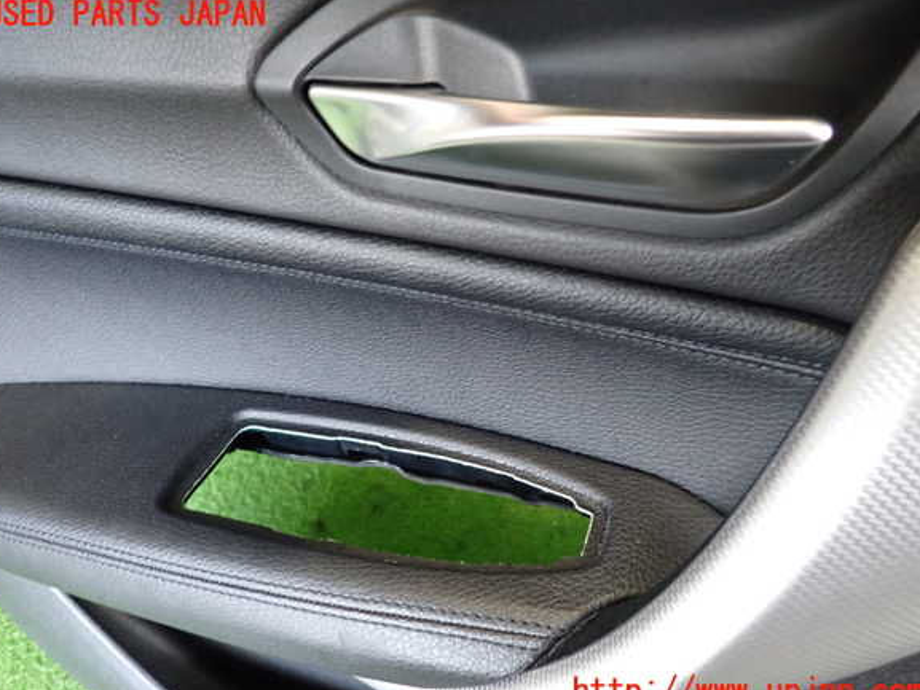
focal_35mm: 26
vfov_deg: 53.1
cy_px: 354
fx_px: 691
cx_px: 454
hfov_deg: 67.3
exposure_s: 1/30
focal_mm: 4.5
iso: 400
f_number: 2
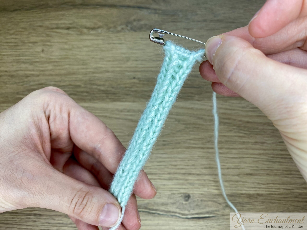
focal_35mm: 25
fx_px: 222
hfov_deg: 69.4
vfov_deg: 54.9
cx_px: 154
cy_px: 115
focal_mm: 4.25
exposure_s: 1/100
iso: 32
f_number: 1.8
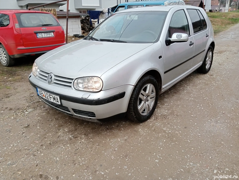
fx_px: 194
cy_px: 90
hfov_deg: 63.4
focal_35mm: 28
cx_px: 120
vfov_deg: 49.9
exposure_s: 1/122
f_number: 1.8
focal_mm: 4.04
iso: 111
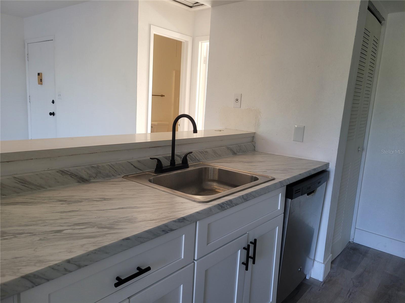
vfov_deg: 53.1
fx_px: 304
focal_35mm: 26
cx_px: 202
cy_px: 152
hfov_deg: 67.3
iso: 80
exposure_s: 1/120
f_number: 1.8
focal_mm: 5.4
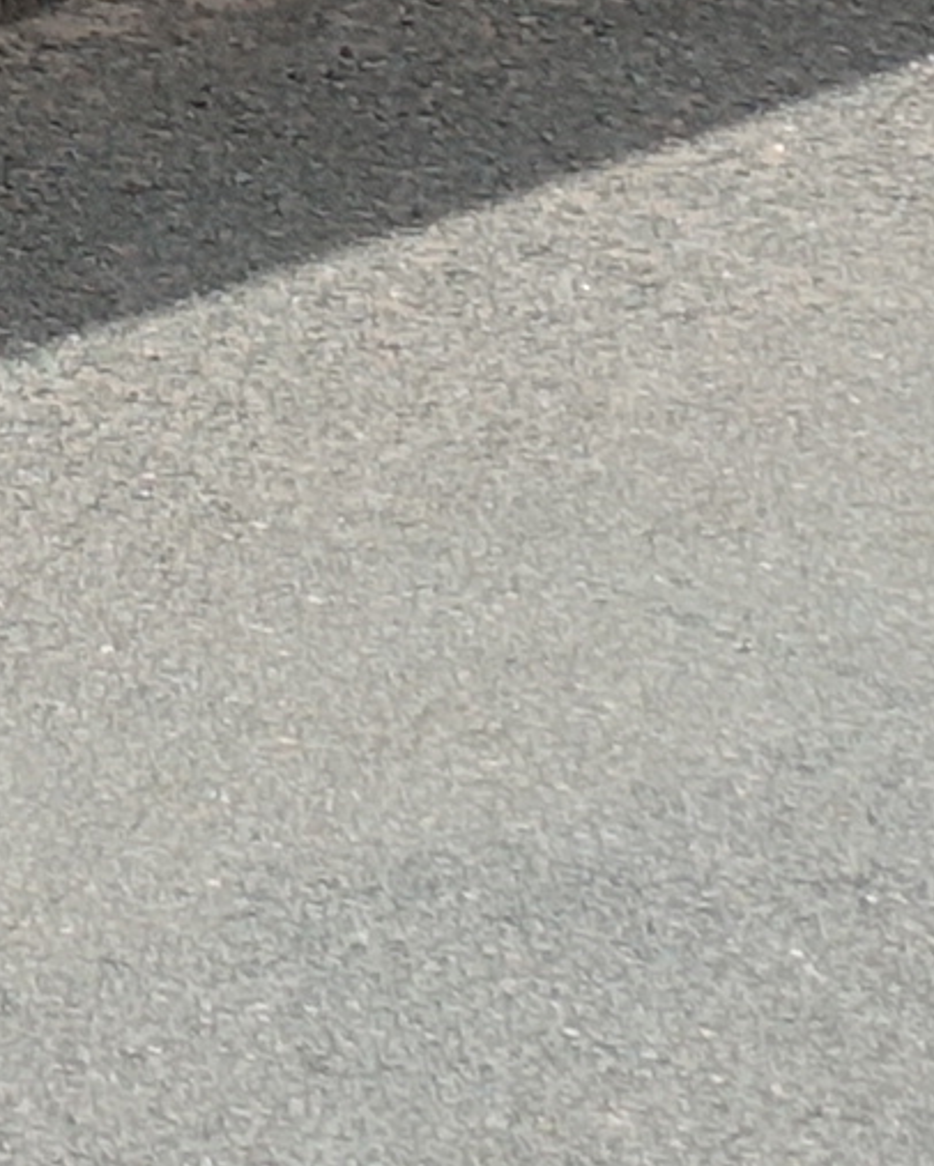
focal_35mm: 243
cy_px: -2820
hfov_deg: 5.6
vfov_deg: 6.8
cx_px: -2733
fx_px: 8391
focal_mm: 8.8
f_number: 4
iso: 125
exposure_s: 1/125
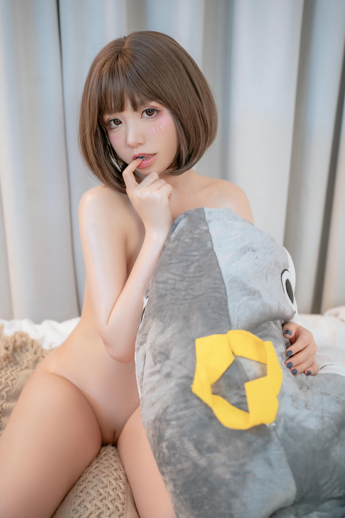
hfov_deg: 37.9
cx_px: 172
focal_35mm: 35
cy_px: 259
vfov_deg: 54.4
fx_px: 503
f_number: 3.2
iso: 200
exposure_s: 1/60
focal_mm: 35
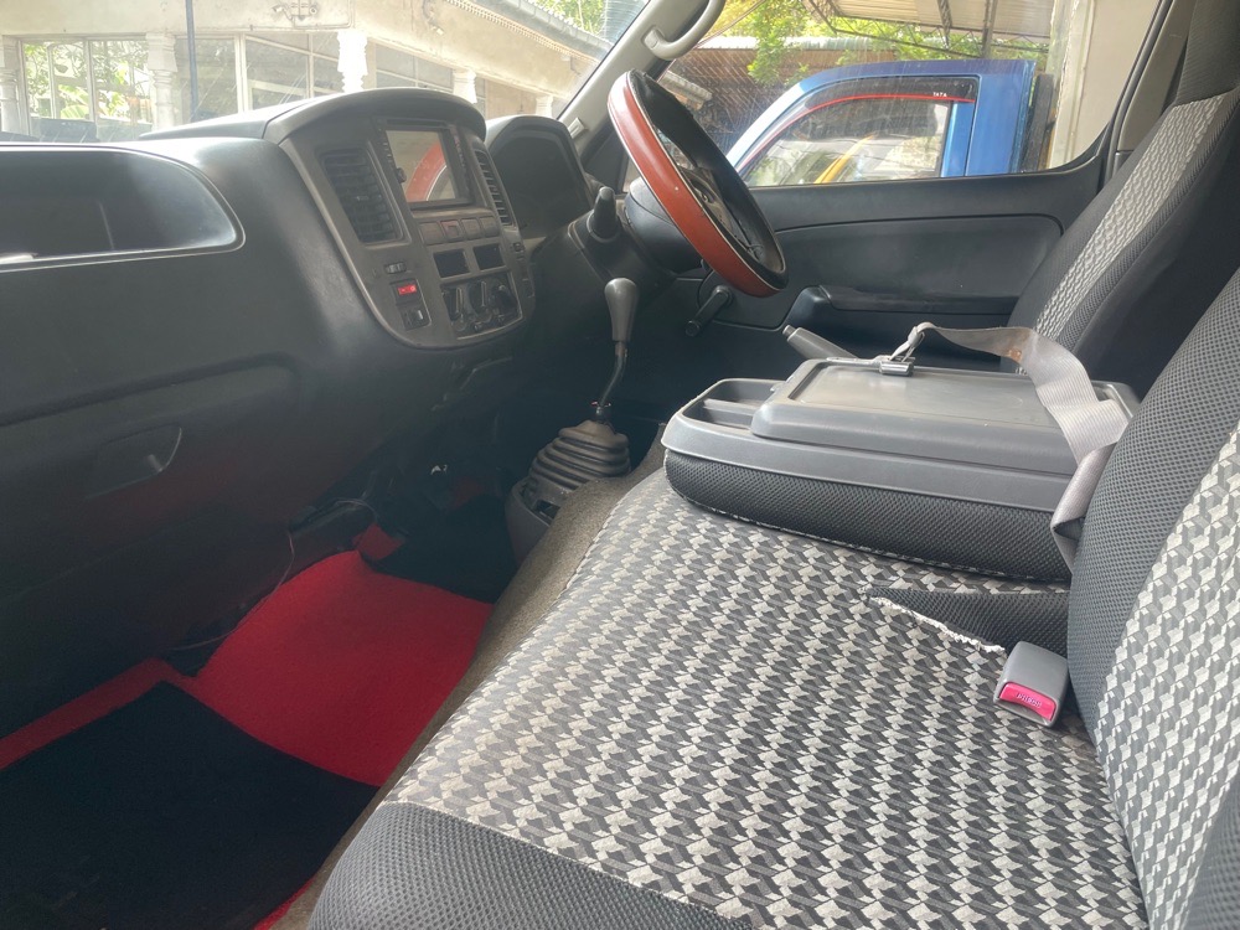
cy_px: 465
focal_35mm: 26
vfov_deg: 53.1
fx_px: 931
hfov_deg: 67.3
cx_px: 620
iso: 80
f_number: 1.6
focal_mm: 4.2
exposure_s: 1/121
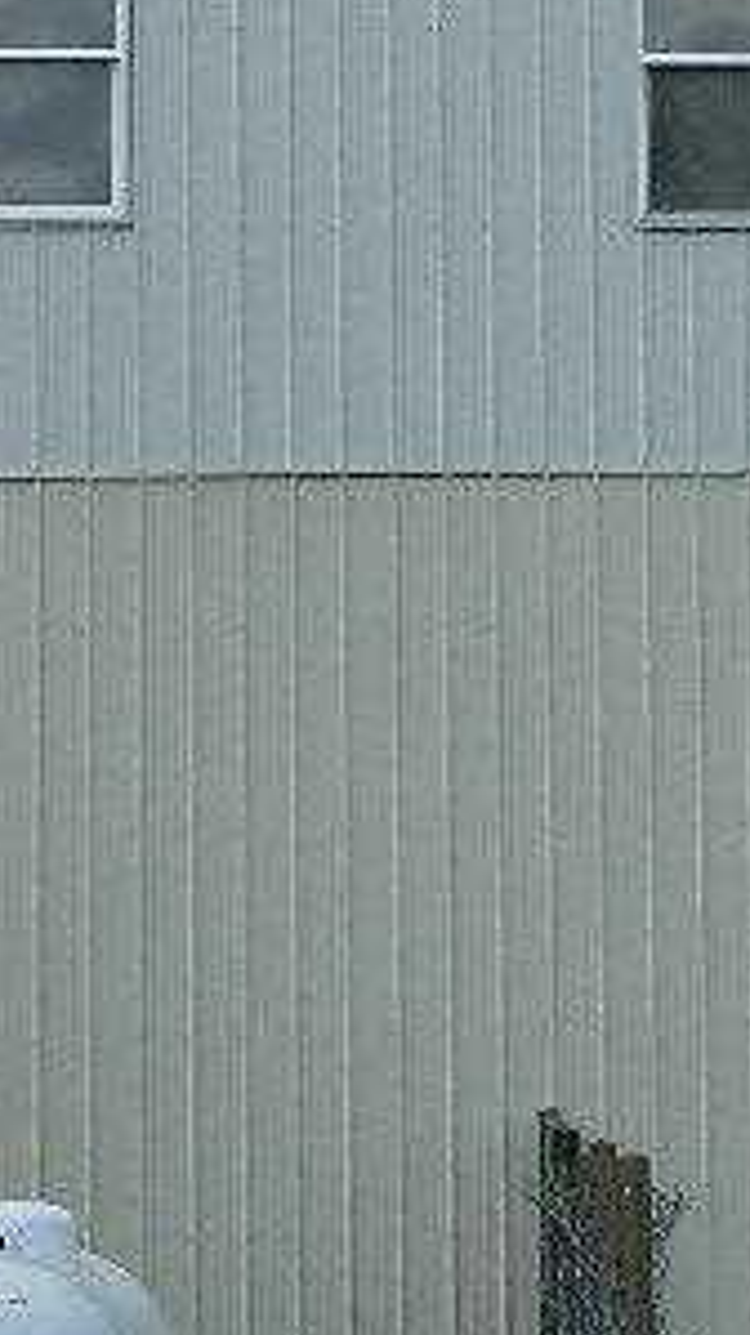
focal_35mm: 153
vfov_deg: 14.1
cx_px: 1174
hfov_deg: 7.8
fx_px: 5414
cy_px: 643
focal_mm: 7.3
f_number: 3.5
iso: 80
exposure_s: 1/800
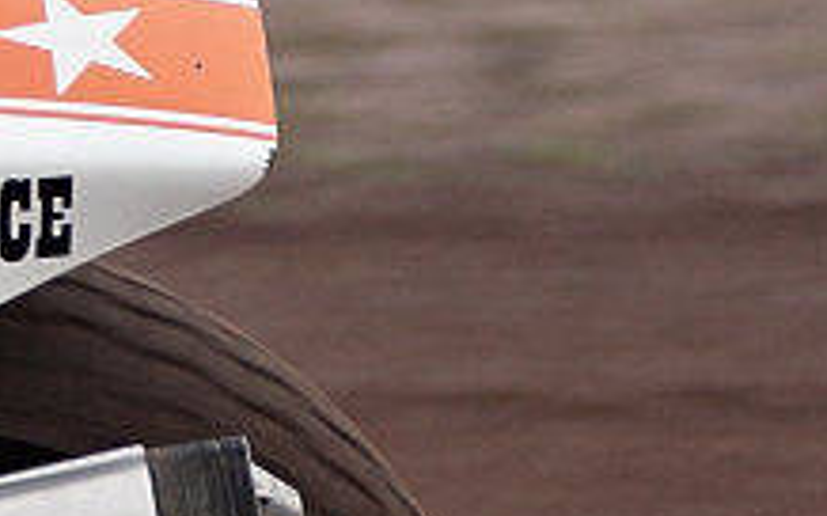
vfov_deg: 0.7
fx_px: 39737
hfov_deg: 1.2
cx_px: -884
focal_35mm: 1764
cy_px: -281
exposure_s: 1/640
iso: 500
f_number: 5
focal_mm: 210
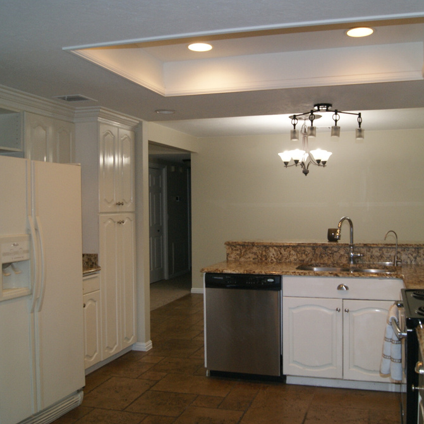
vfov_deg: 47.2
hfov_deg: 47.1
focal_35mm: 35
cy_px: 209
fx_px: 485
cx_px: 238
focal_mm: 18
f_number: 5.6
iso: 400
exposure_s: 1/60
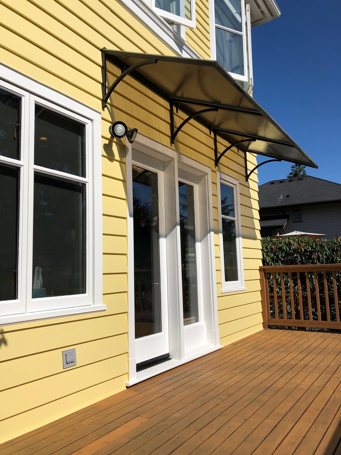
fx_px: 368
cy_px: 228
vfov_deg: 63.4
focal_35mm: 28
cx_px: 170
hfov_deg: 49.7
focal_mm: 3.99
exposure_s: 1/4808
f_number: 1.8
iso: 20
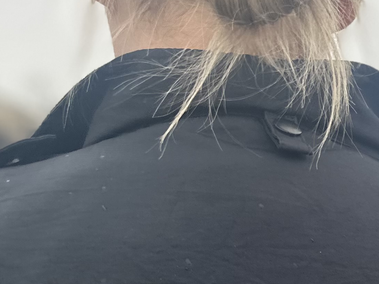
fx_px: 963
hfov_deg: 19.2
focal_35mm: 88
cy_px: 435
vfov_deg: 15.4
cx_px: 587
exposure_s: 1/630
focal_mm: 6.86
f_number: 1.78
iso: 80
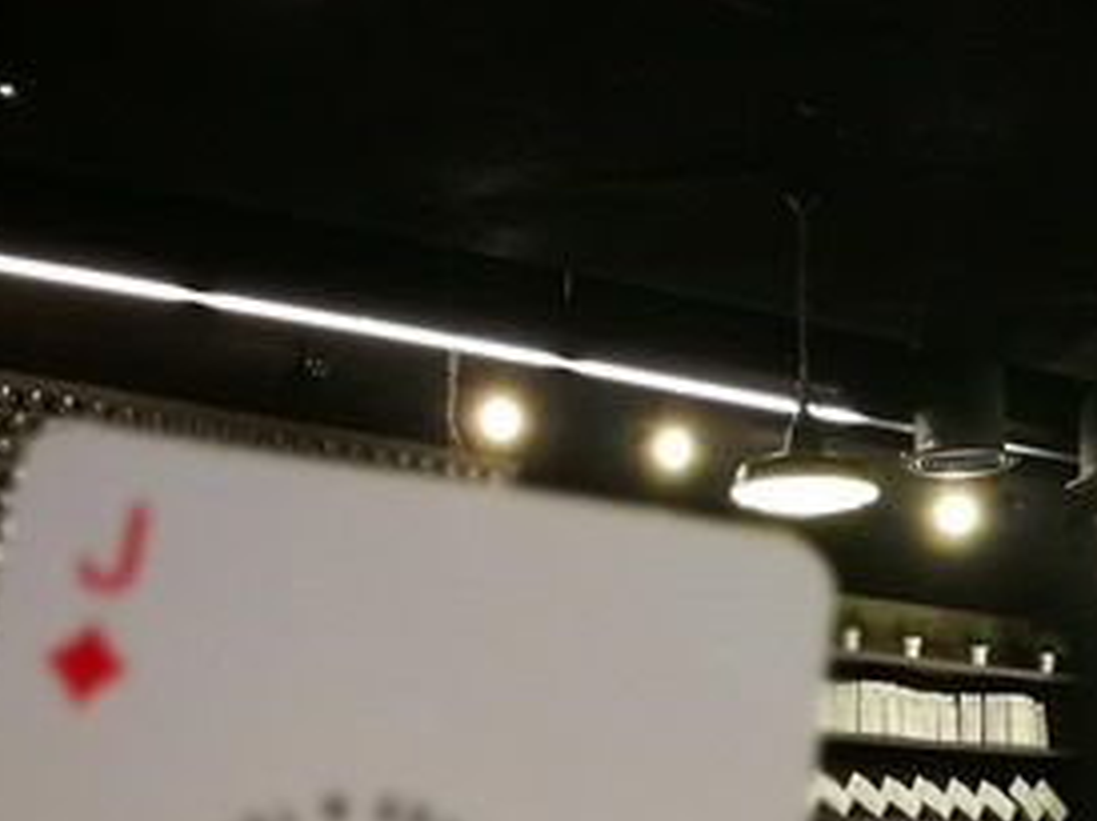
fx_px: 2248
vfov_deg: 19.9
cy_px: 885
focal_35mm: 71
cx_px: 837
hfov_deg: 27.0
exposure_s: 1/30
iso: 320
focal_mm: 4.5
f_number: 4
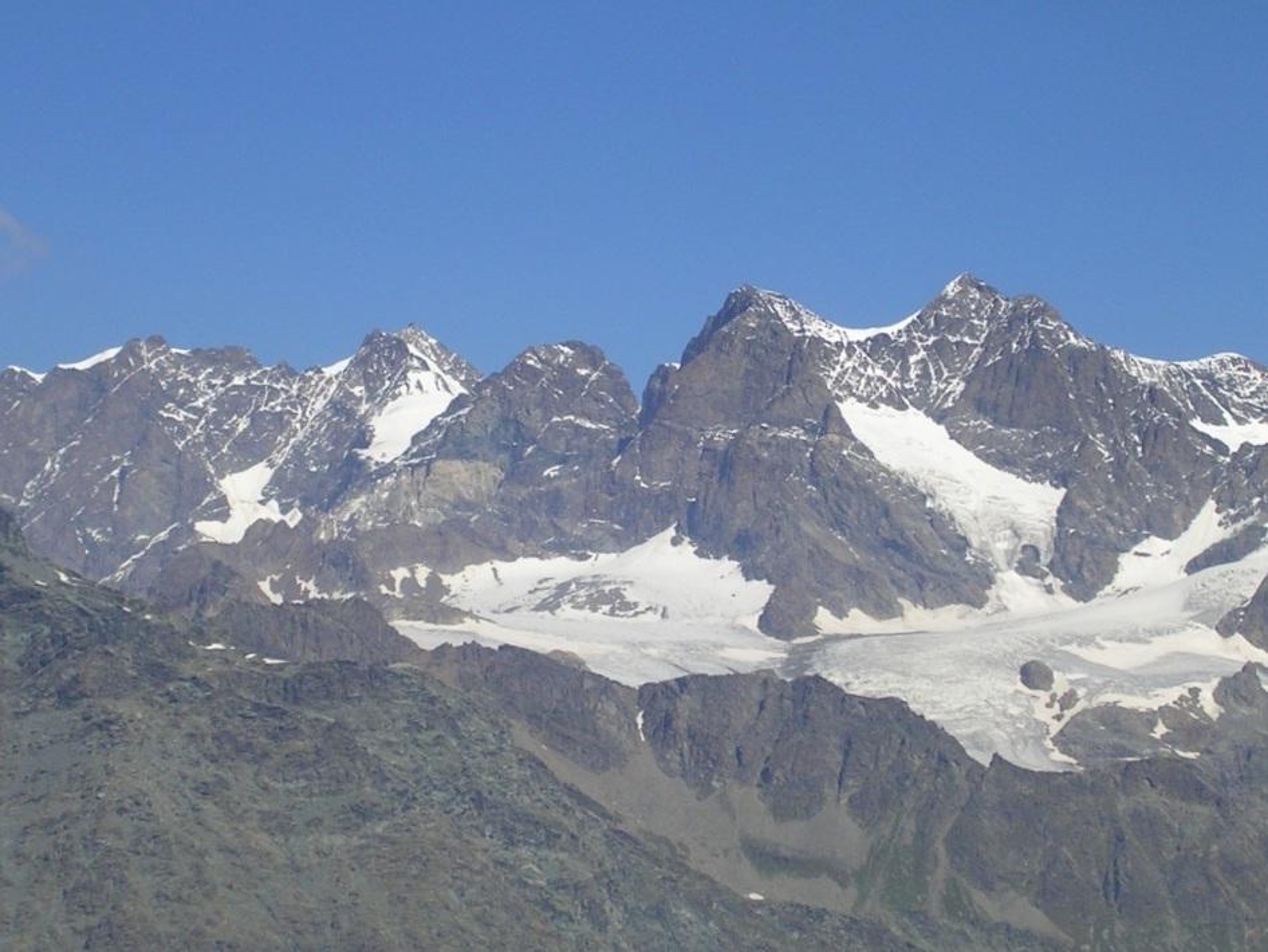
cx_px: 634
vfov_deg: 12.9
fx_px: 4214
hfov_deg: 17.1
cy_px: 476
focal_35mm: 115
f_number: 4.9
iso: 50
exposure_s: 1/694
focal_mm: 17.4
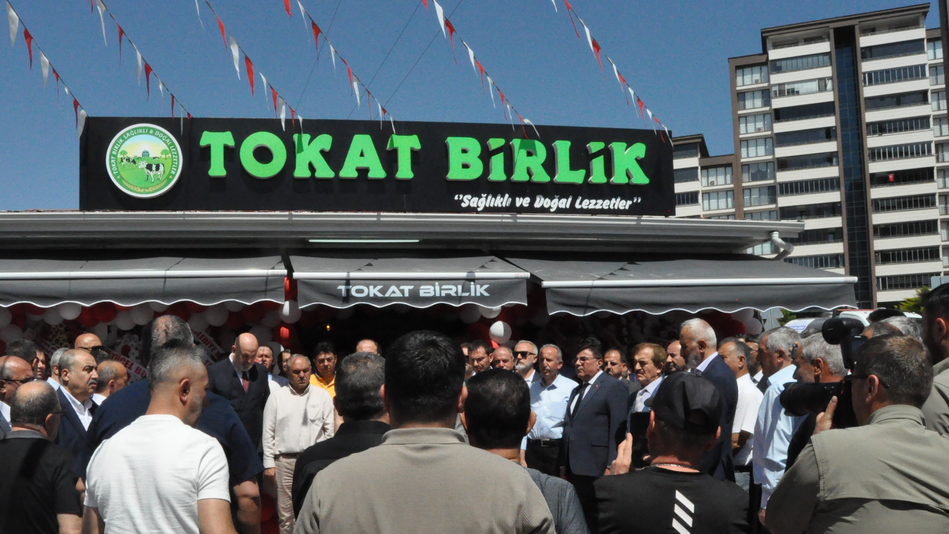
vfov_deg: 33.4
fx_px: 881
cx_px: 381
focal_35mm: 35
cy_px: 355
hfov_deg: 56.2
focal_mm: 18
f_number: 20
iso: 3200
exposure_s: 1/1600
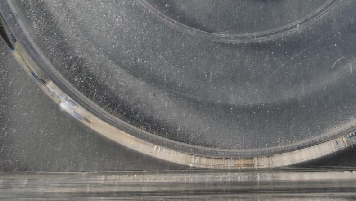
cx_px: 231
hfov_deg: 17.3
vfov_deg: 9.2
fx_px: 1171
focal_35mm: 124
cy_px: -202
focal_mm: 5.85
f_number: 1.63
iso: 50
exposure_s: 1/147
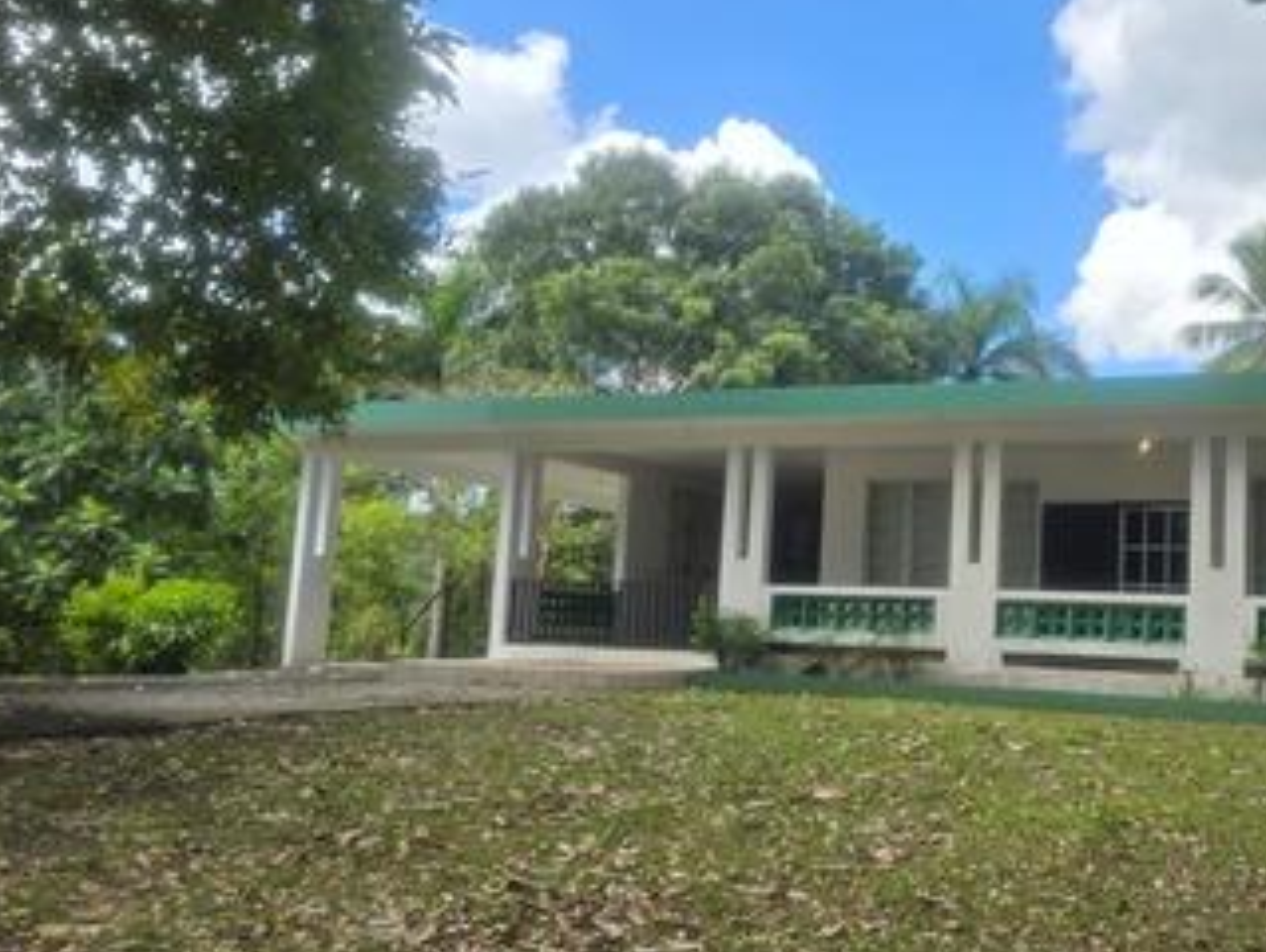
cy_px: 514
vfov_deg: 39.7
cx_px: 952
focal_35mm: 36
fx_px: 1318
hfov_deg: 49.2
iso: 12
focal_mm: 6.3
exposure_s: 1/440
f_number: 1.7
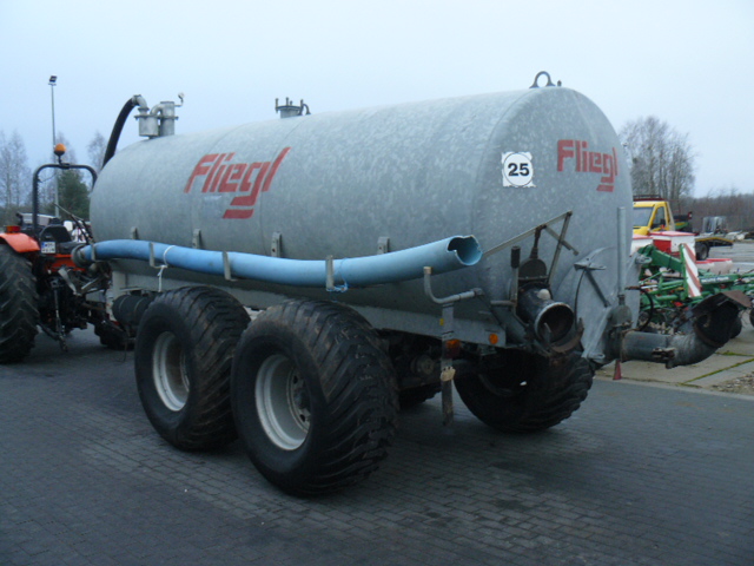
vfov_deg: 39.7
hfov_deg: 51.4
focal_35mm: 36
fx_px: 784
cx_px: 377
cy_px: 283
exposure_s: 1/60
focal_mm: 6
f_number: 2.8
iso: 100
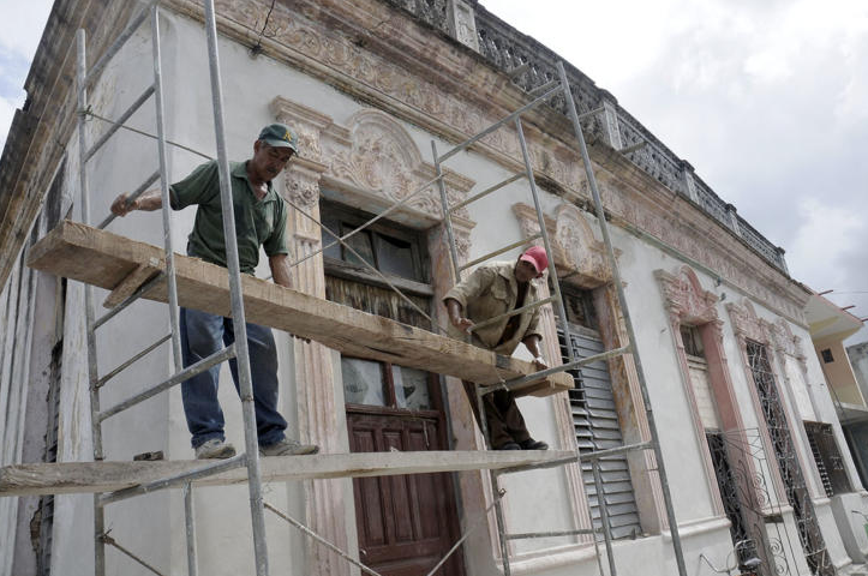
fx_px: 674
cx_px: 429
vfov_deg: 46.3
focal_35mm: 28
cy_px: 288
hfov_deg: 65.5
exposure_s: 1/100
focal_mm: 18
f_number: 18
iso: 200
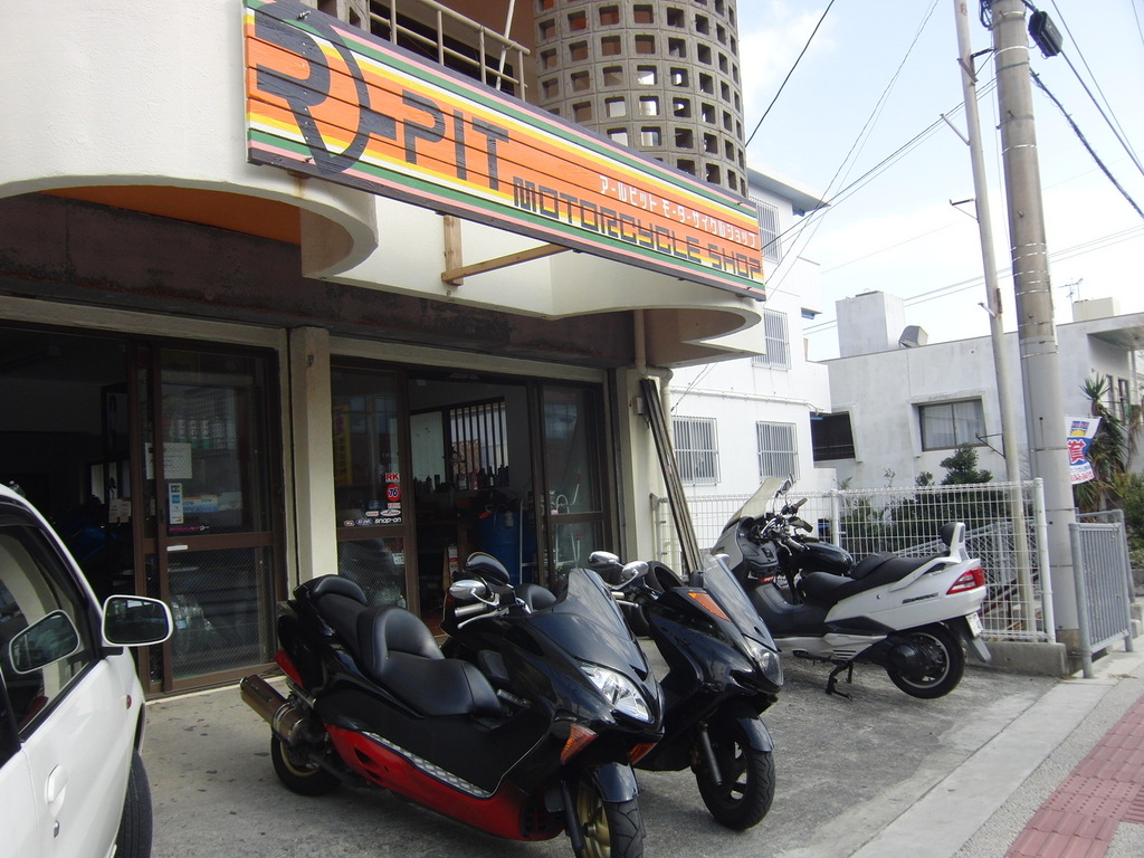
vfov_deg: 46.8
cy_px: 429
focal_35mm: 30
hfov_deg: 60.0
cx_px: 572
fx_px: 991
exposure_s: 1/400
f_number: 3.5
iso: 100
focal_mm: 5.2
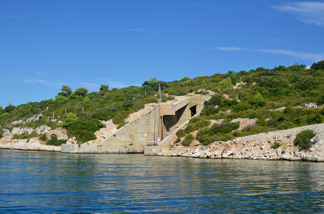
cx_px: 162
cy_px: 107
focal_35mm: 52
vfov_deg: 25.6
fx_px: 471
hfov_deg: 37.9
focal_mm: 35
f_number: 5
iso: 125
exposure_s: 1/1000
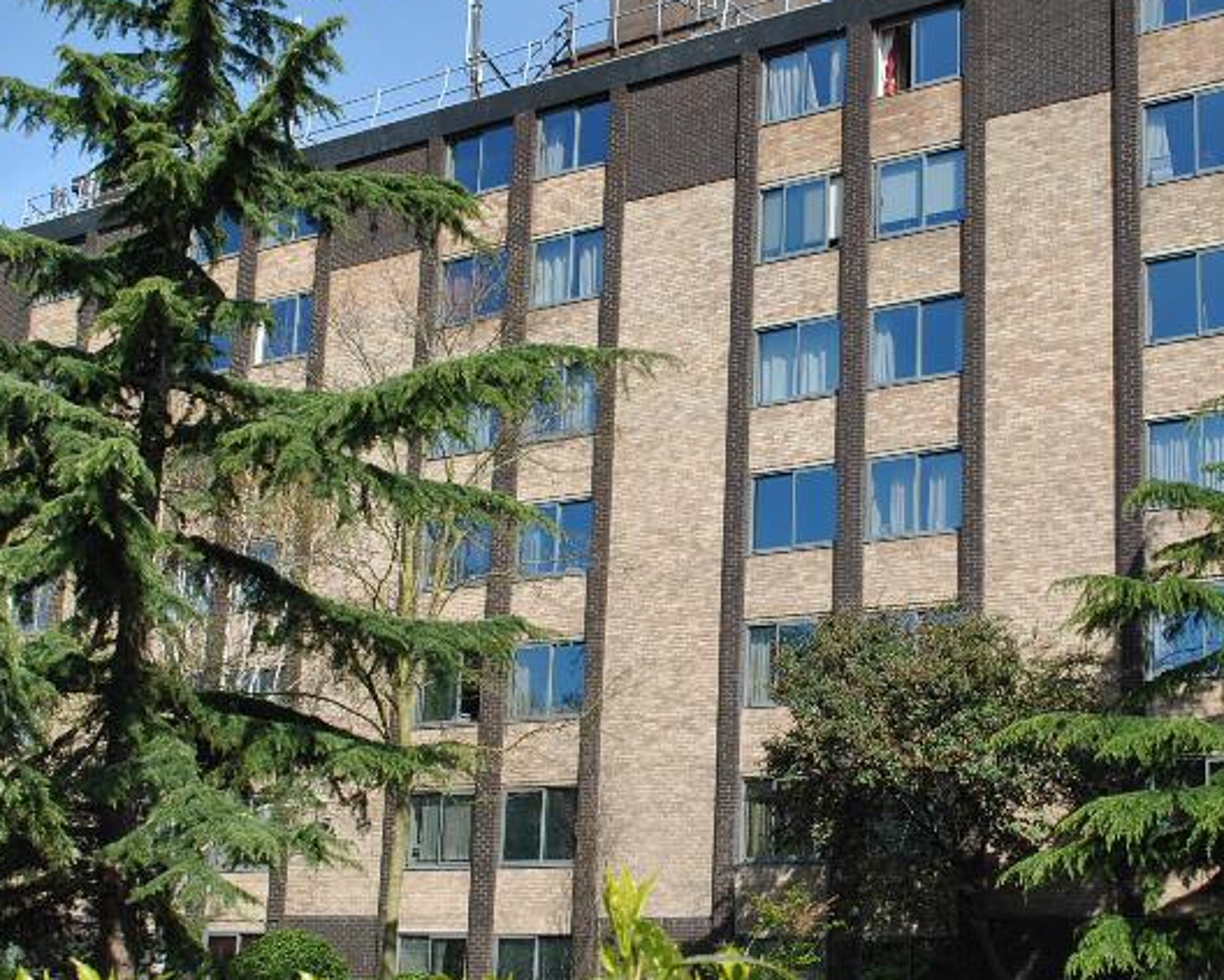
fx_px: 2247
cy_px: 531
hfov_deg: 30.4
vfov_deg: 24.6
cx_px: 723
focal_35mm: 62
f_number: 8
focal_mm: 24
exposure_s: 1/250
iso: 100
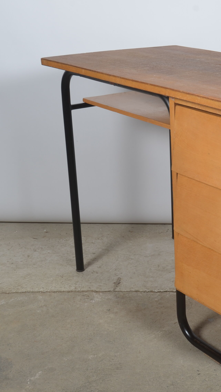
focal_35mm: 61
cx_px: 230
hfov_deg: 19.1
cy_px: 209
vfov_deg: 34.3
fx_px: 635
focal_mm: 24
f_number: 11
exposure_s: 1/125
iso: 100
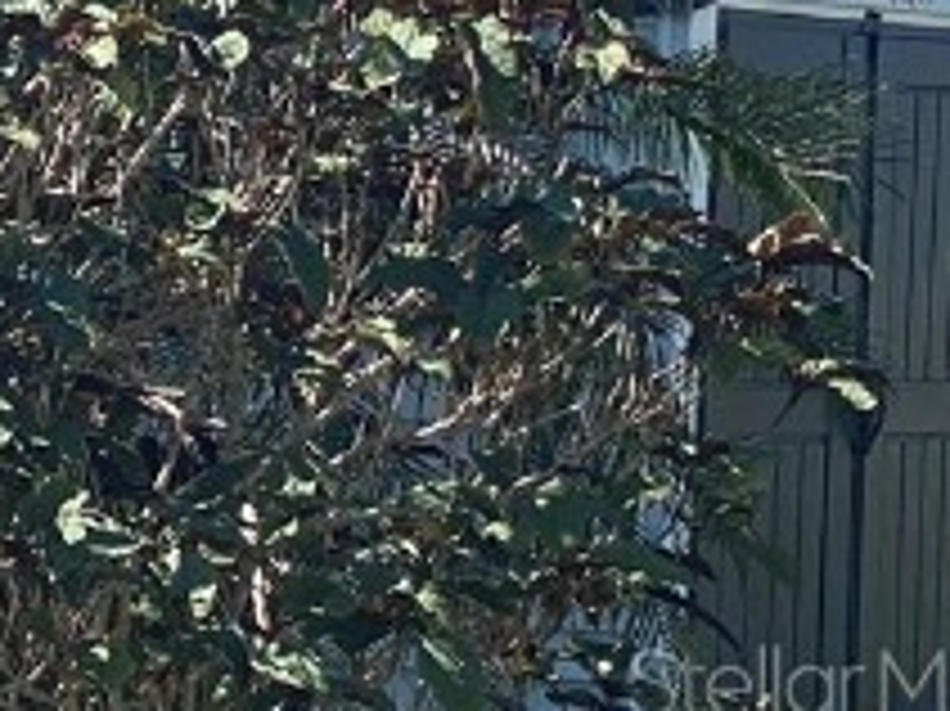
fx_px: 6912
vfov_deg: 5.9
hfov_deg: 7.4
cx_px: -1252
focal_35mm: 252
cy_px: 680
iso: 20
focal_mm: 6
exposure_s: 1/1597
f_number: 2
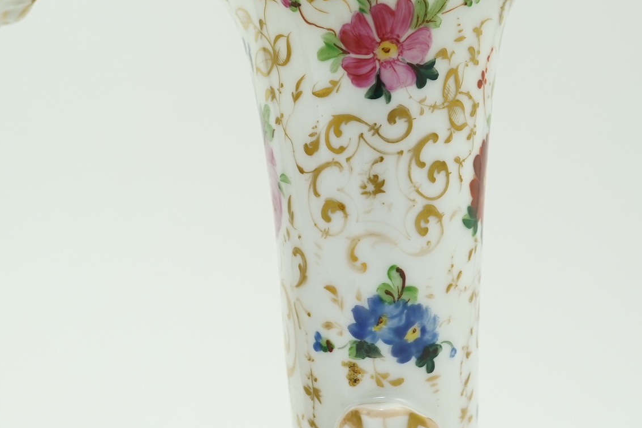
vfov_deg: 17.5
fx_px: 1391
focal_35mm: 78
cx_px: 381
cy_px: 240
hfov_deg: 25.9
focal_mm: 30
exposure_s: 1/50
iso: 500
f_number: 9
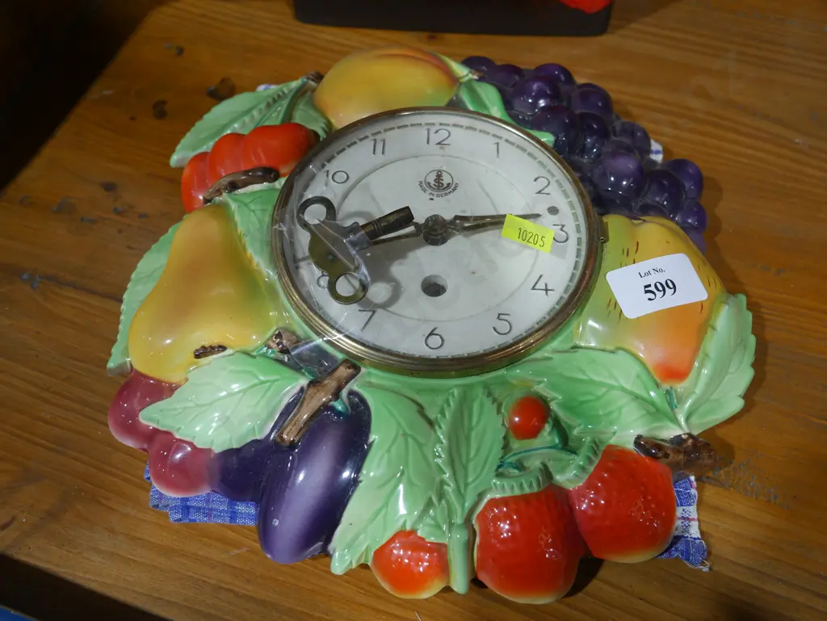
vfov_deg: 41.8
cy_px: 310
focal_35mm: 34
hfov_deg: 53.9
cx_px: 414
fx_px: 813
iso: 320
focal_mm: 17
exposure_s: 1/60
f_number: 4
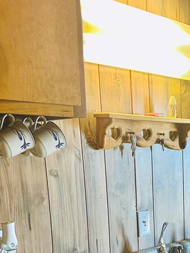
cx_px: 191
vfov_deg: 33.4
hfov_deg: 25.7
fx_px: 395
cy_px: 235
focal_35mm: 54
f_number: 1.78
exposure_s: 1/60
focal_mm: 6.86
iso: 200
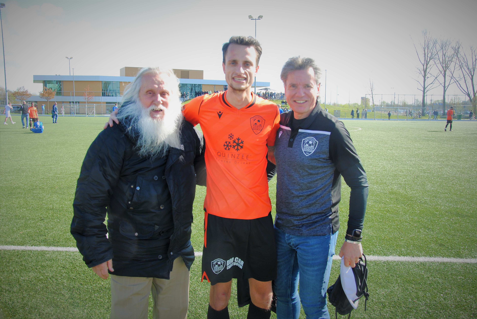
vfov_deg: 40.1
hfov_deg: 57.2
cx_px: 238
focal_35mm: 33
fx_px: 438
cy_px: 160
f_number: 5.6
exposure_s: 1/125
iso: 100
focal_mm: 22
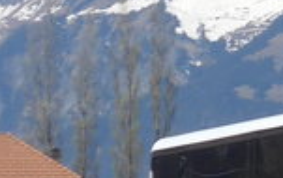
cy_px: 148
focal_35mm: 622
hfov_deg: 3.3
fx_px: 4806
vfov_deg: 2.1
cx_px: 789
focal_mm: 15
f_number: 4.2
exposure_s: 1/1000
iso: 80
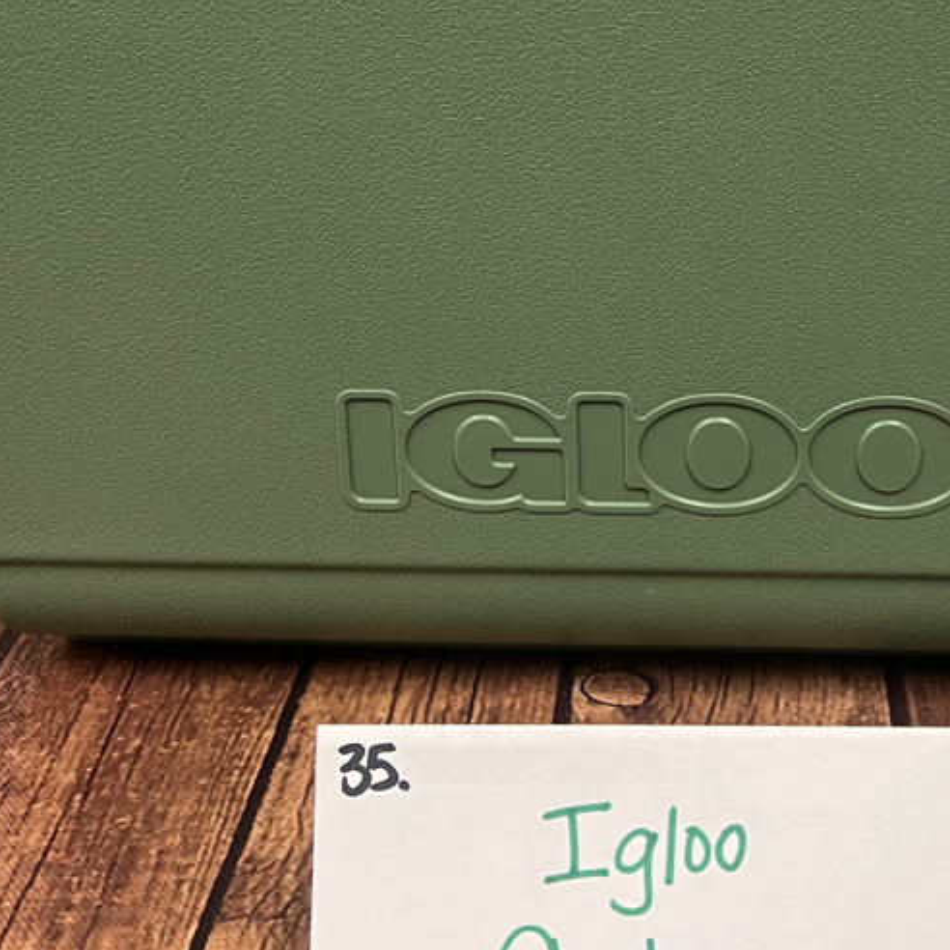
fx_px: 1739
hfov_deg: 30.1
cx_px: 693
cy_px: 104
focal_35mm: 56
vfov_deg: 29.4
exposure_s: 1/60
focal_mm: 5.7
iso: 200
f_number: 1.5
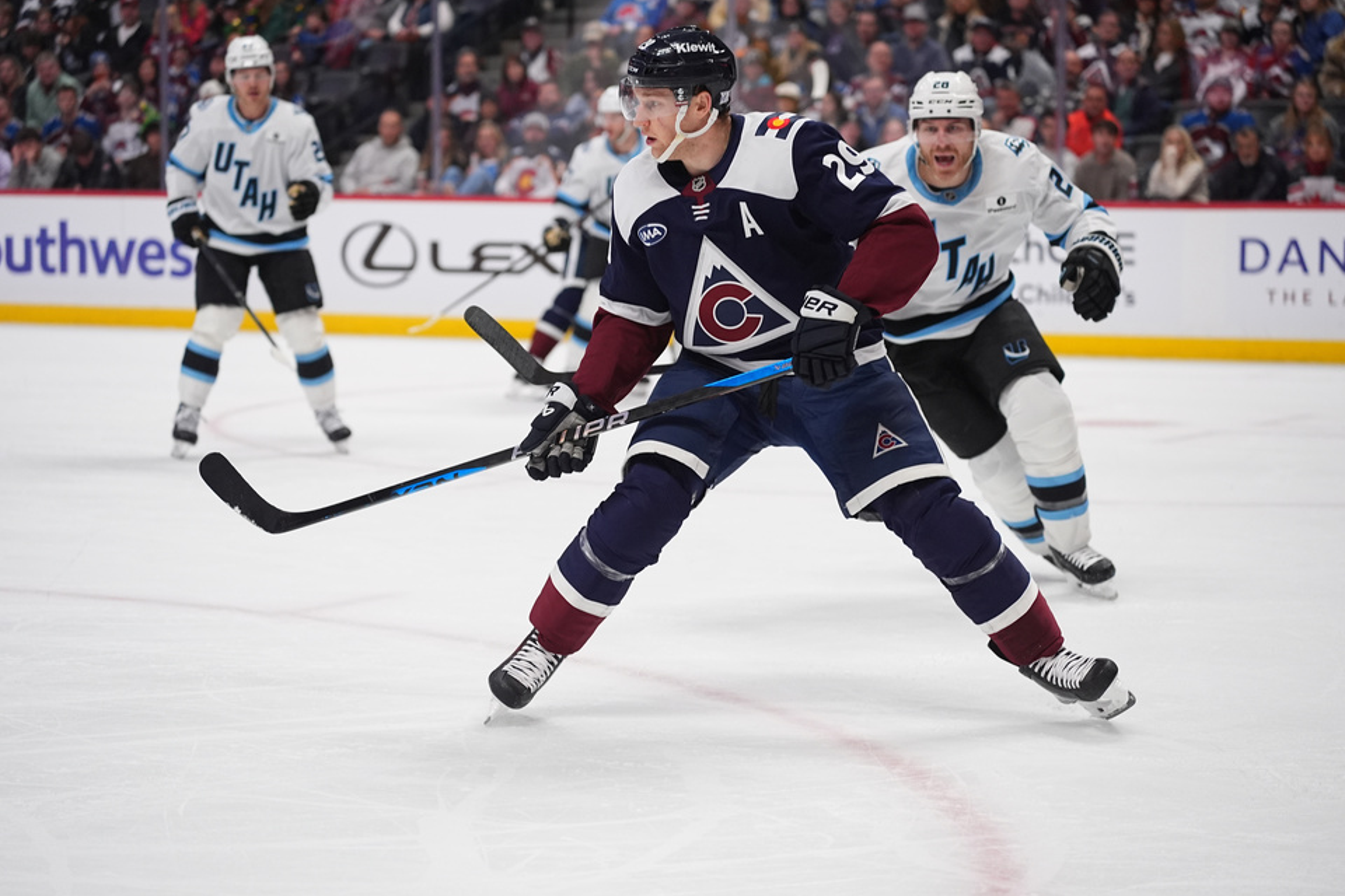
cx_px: 695
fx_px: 3586
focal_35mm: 96
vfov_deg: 14.3
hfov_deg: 21.2
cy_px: 426
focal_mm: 90
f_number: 3.2
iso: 2000
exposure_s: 1/2000
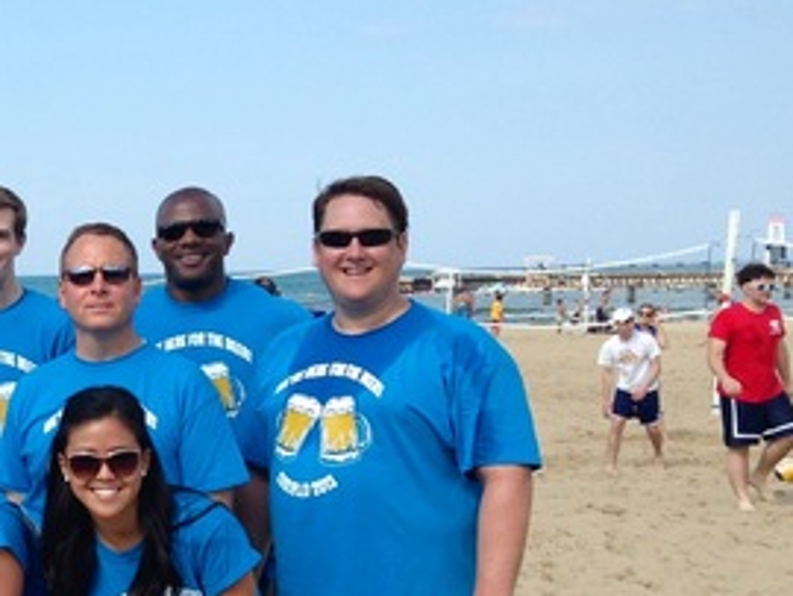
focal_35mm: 88
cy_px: 385
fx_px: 2018
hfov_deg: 20.3
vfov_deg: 16.8
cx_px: -253
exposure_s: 1/1004
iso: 50
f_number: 2.4
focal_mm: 4.13
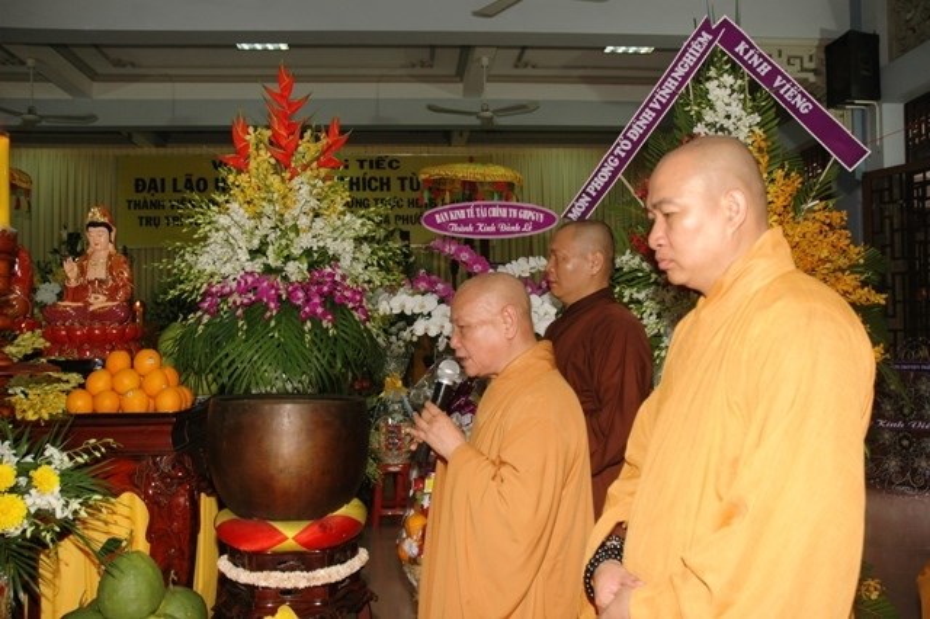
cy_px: 310
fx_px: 697
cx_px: 465
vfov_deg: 47.9
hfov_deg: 67.4
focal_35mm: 27
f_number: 4
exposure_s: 1/60
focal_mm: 18
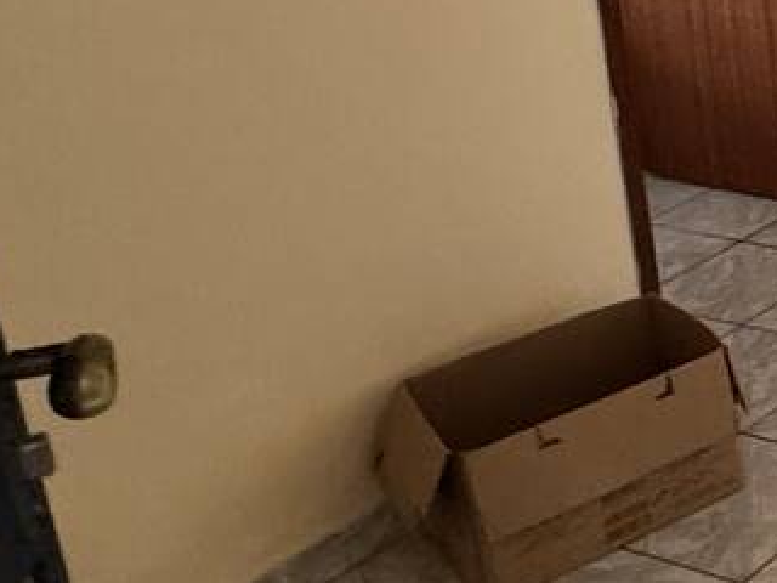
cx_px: 1374
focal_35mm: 63
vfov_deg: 22.2
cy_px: -39
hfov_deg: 21.3
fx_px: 1414
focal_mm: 2.22
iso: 320
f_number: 2.2
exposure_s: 1/71
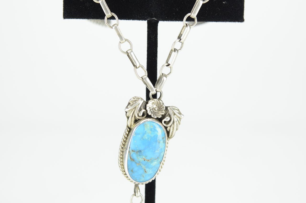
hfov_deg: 22.7
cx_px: 153
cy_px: 102
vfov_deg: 15.1
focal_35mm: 90
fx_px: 763
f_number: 6.3
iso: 640
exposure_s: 1/125
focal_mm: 60
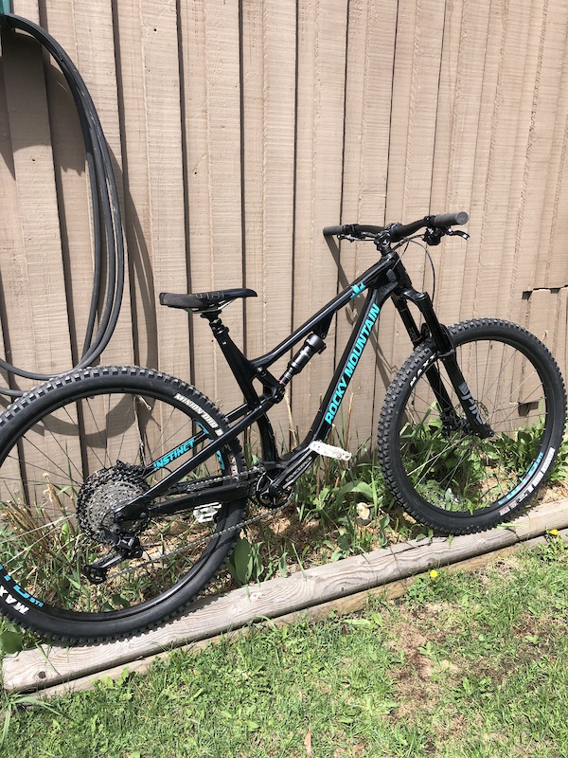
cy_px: 379
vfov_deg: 63.4
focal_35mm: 28
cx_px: 284
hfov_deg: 49.7
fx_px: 613
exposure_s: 1/1066
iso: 20
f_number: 1.8
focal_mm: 3.99
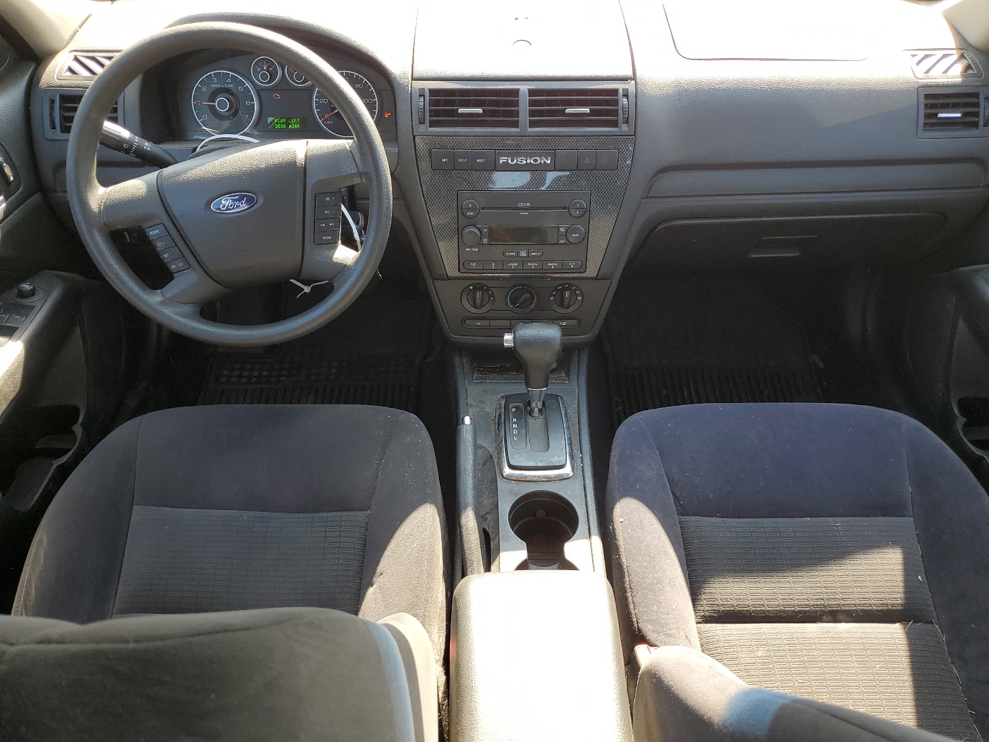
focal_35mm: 26
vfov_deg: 53.1
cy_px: 371
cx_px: 494
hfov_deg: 67.3
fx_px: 743
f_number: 1.5
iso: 50
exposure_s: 1/175
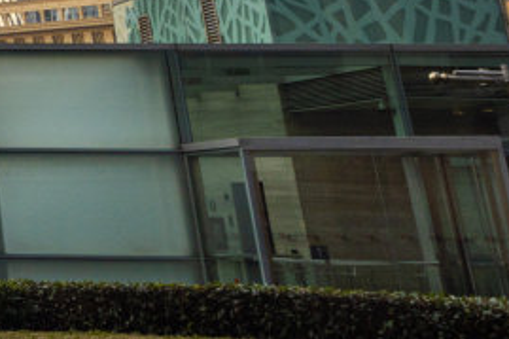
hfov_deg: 15.0
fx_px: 1512
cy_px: -423
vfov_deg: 11.1
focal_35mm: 107
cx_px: -553
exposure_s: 1/100
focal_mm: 18
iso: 100
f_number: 10
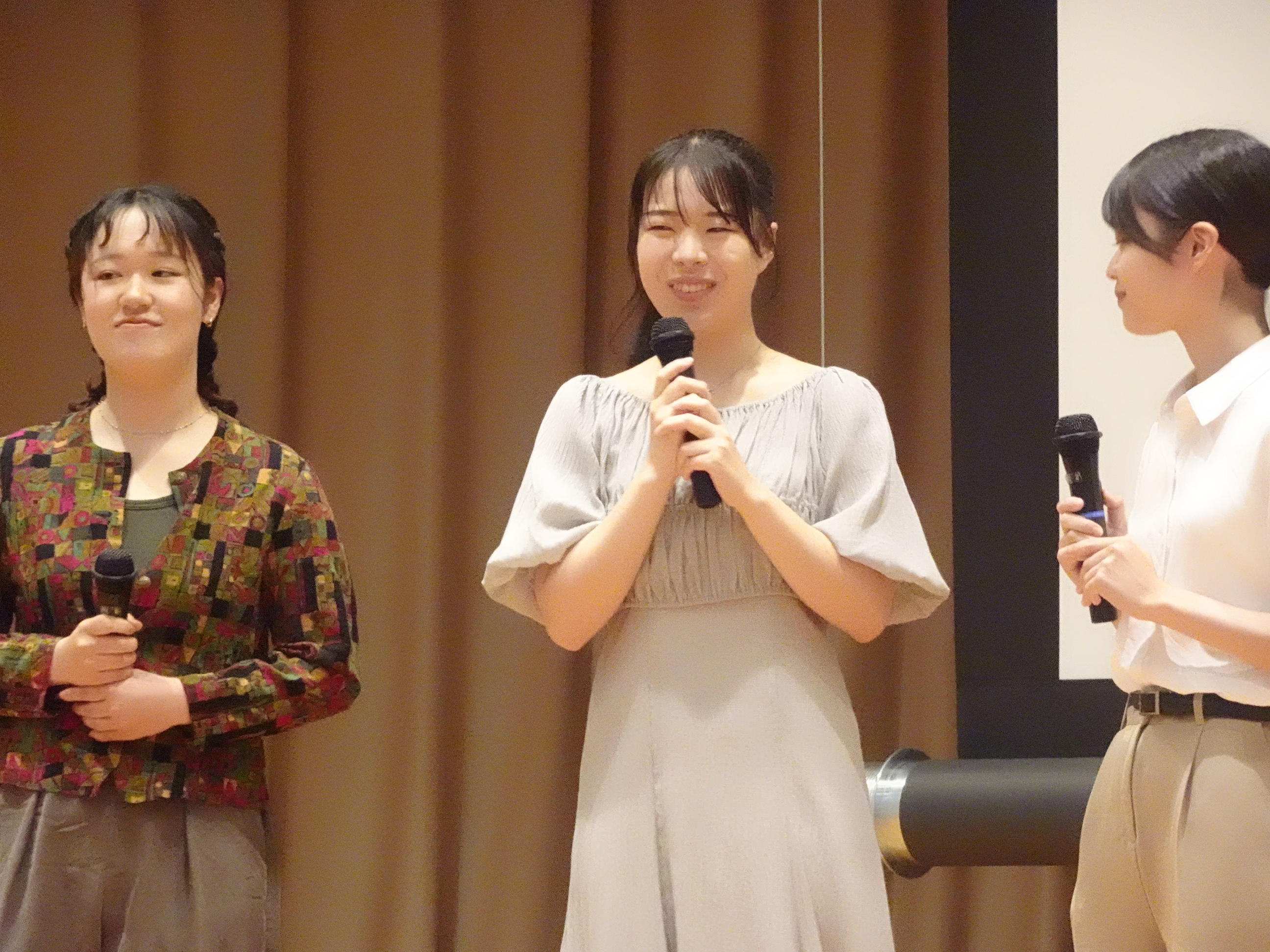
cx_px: 635
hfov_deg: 8.3
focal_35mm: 239
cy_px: 476
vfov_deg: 6.2
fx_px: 8768
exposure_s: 1/50
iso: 3200
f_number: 6.3
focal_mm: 38.7
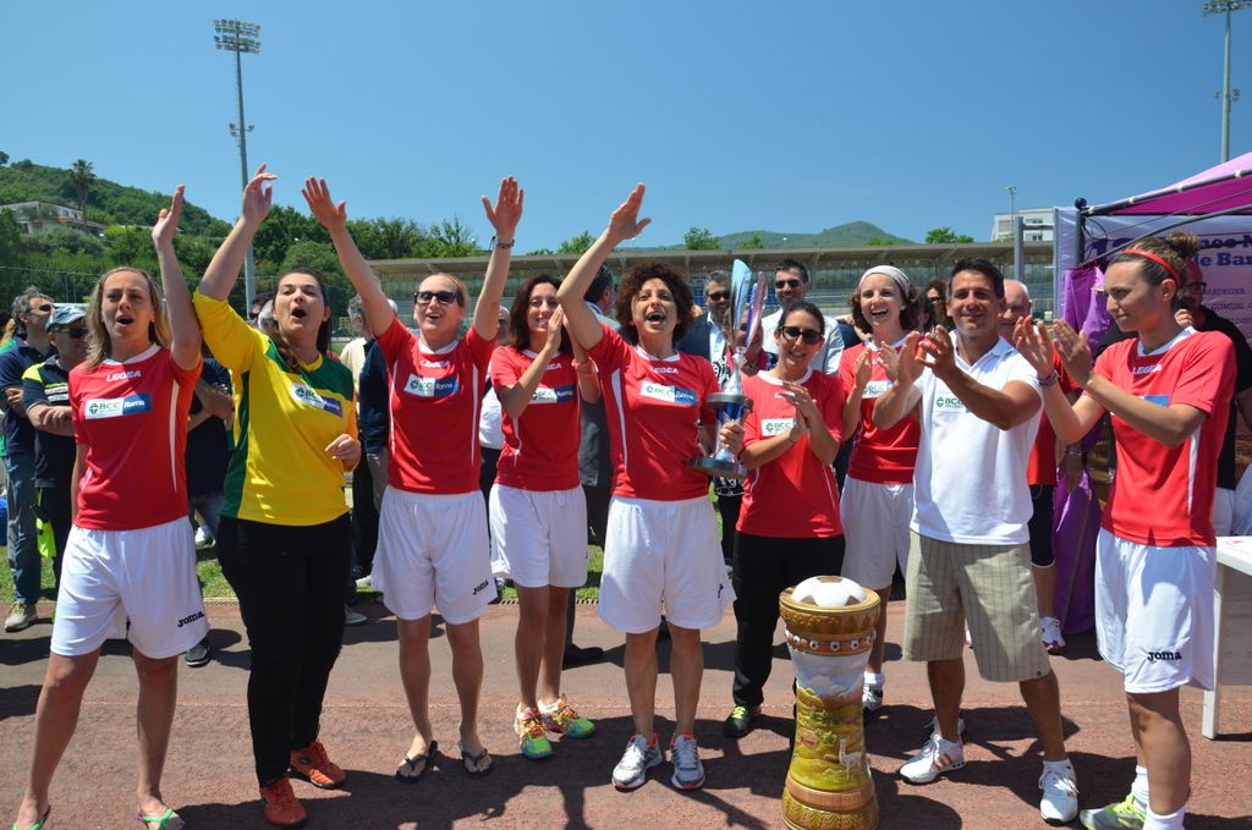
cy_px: 415
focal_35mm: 27
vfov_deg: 47.8
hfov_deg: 67.5
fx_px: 937
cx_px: 626
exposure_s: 1/200
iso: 200
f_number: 7.1
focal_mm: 18
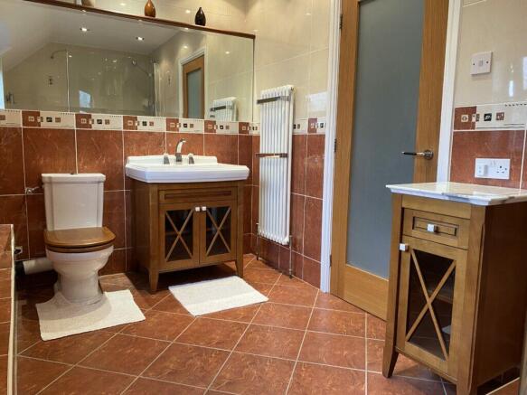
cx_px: 264
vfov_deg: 53.0
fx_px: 396
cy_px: 198
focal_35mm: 26
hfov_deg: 67.3
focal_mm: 4.25
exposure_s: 1/50
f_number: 1.8
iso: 80
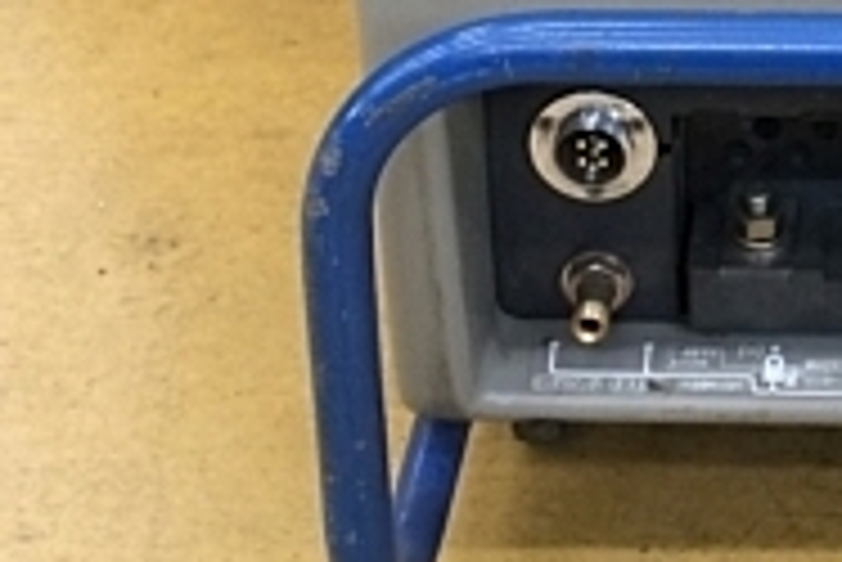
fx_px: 2411
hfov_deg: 19.1
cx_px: 892
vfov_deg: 12.6
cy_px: -306
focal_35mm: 103
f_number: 2.2
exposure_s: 1/30
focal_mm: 4.15
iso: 100
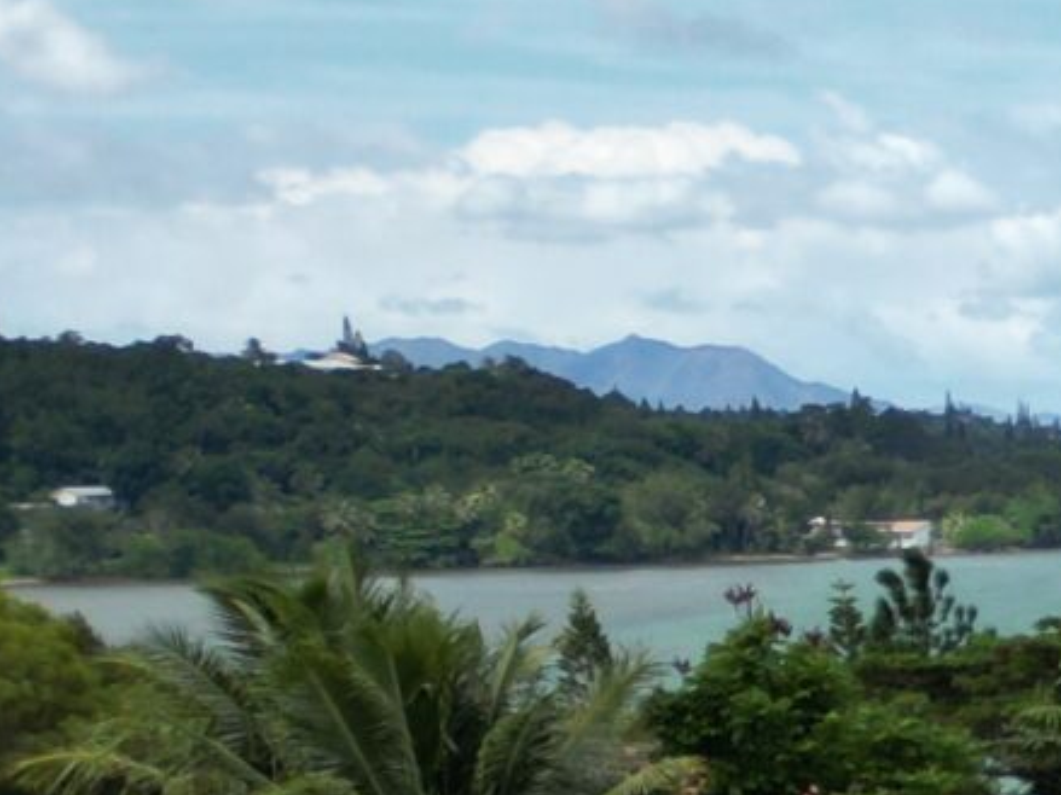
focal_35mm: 140
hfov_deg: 10.8
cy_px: 1380
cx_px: 2915
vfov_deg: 10.1
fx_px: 4290
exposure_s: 1/2500
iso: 100
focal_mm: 6.72
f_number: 1.7
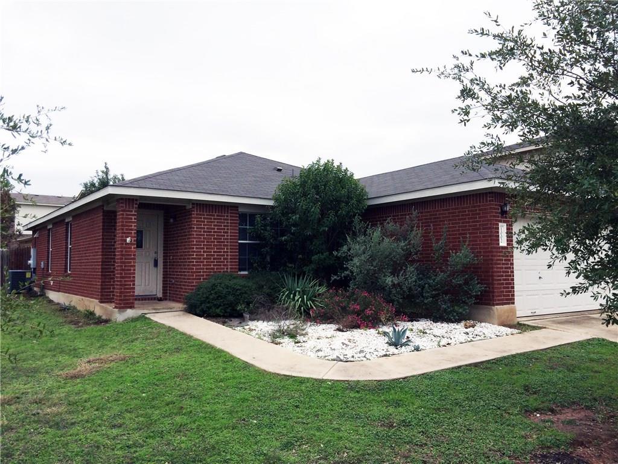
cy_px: 232
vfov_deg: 48.2
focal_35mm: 29
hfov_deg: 61.7
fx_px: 518
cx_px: 309
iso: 32
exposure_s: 1/933
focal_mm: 4.15
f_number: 2.2
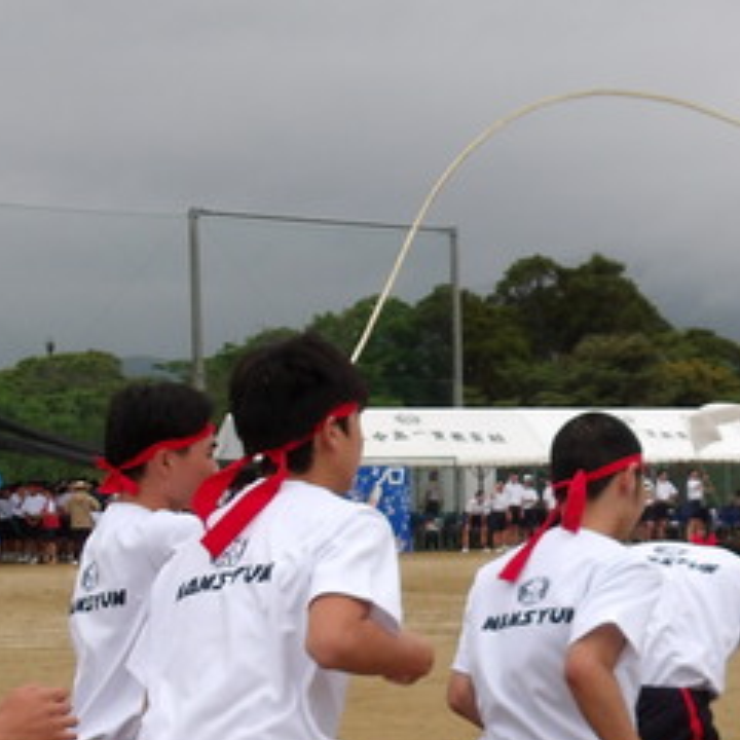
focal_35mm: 99
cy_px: 688
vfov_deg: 17.3
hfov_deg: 17.3
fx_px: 2394
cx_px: 691
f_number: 3.7
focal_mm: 7.6
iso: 100
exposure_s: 1/831
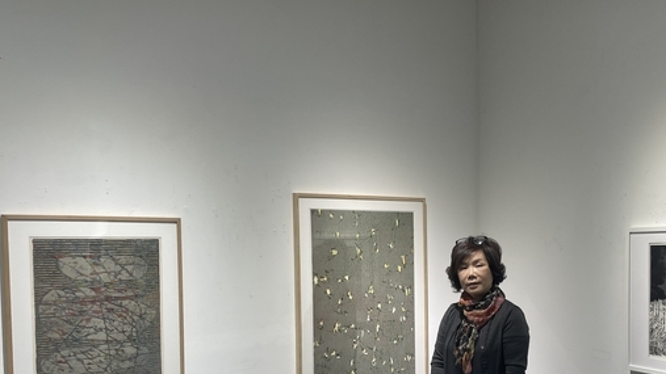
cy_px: 278
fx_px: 671
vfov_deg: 30.7
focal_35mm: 38
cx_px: 440
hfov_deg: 51.9
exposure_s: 1/120
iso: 64
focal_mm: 4.2
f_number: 1.6
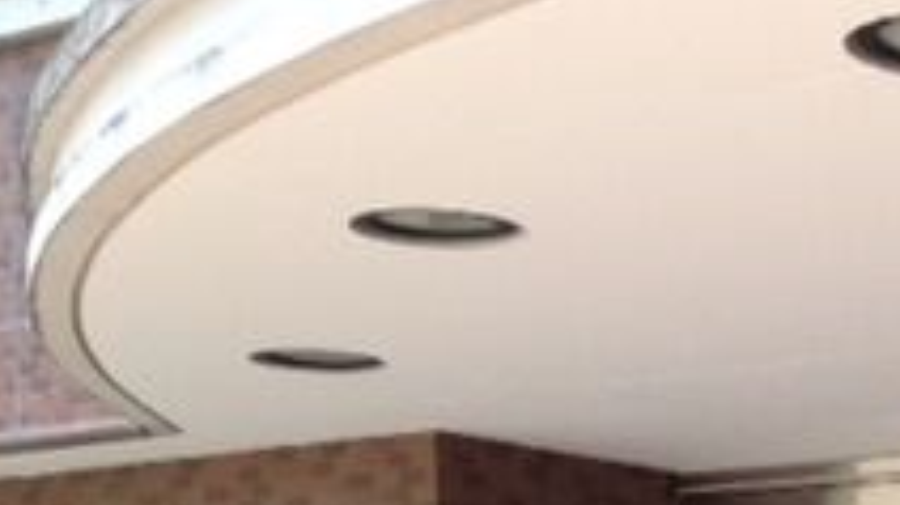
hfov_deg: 18.4
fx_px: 2576
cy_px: 878
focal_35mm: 108
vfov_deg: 10.6
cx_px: 1193
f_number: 2.4
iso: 50
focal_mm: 4.28
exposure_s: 1/201
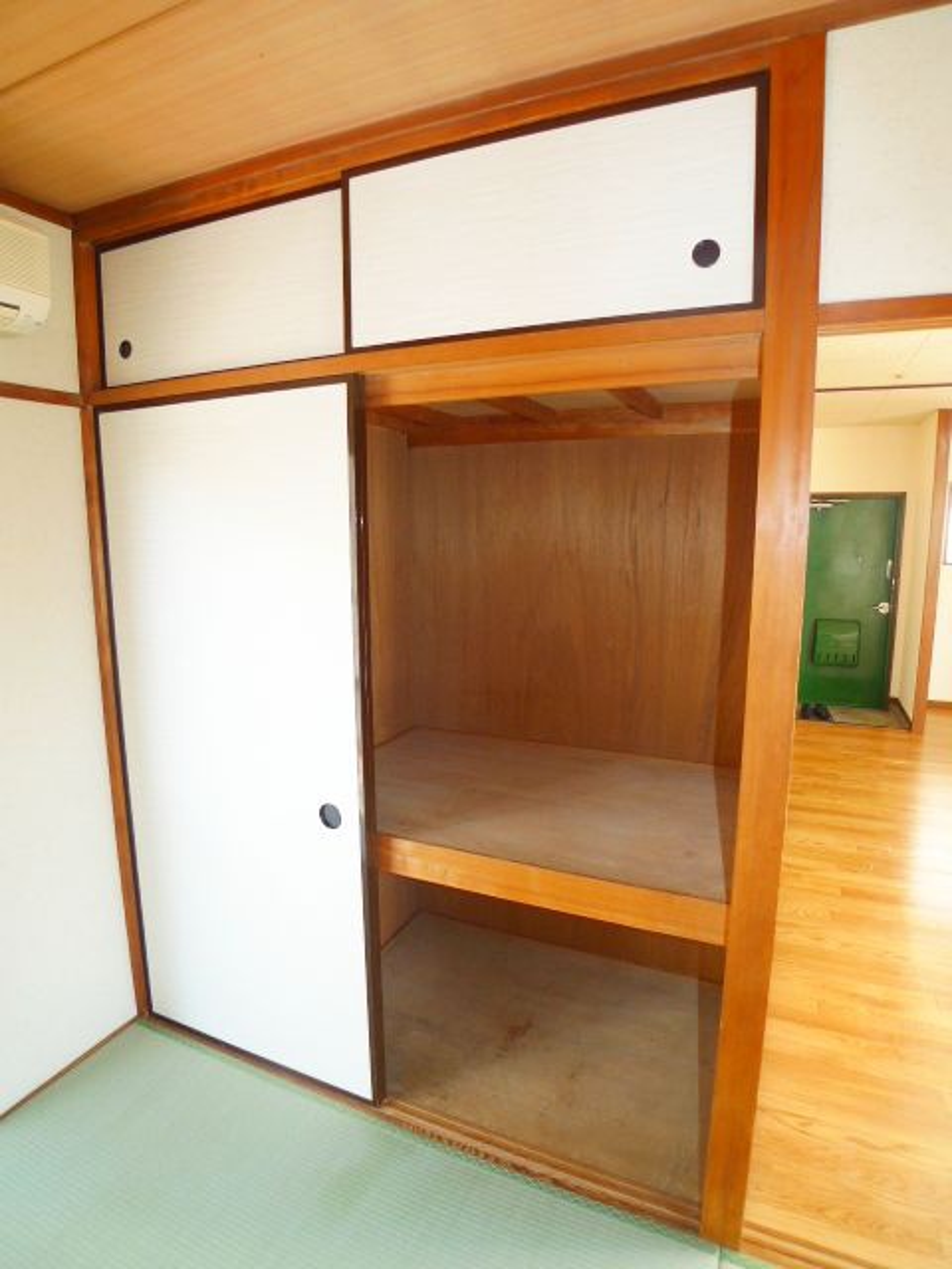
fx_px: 660
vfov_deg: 87.8
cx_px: 476
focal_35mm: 18
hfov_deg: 71.6
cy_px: 634
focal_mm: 3.9
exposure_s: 1/50
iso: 100
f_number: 2
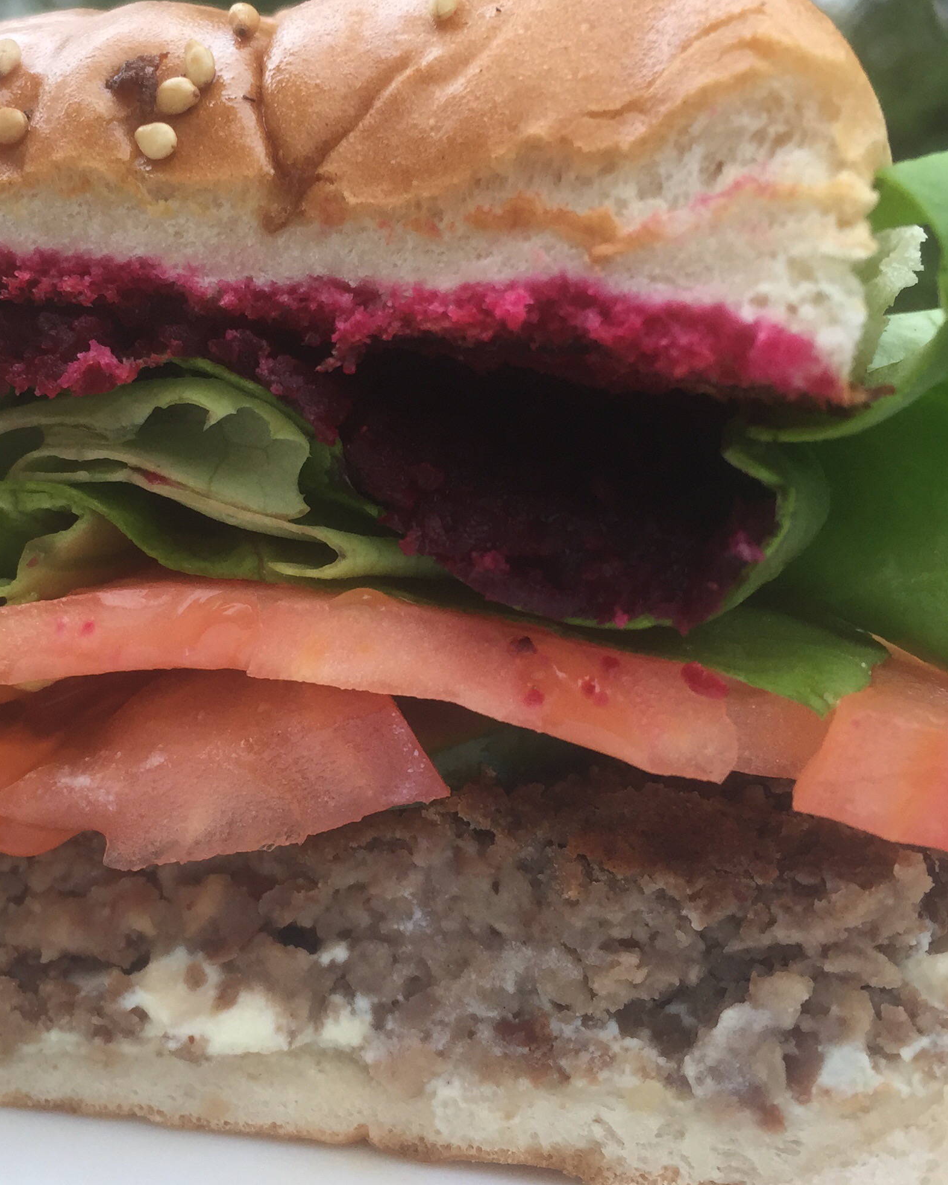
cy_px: 534
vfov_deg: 39.5
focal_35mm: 47
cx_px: 295
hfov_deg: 31.8
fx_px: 1648
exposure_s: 1/120
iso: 50
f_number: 2.2
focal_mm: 4.15
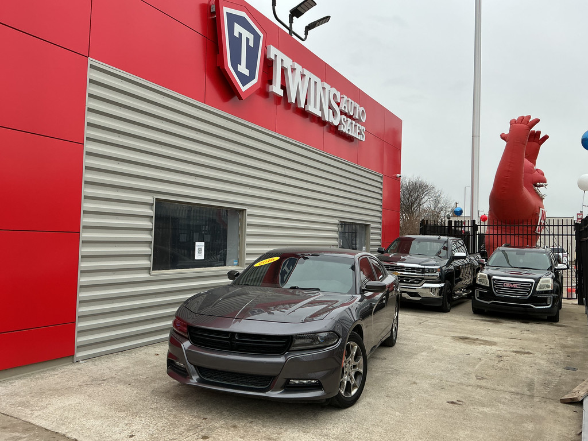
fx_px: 493
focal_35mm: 29
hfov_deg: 61.7
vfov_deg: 48.2
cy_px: 220
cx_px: 294
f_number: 1.8
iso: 25
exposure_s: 1/372
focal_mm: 3
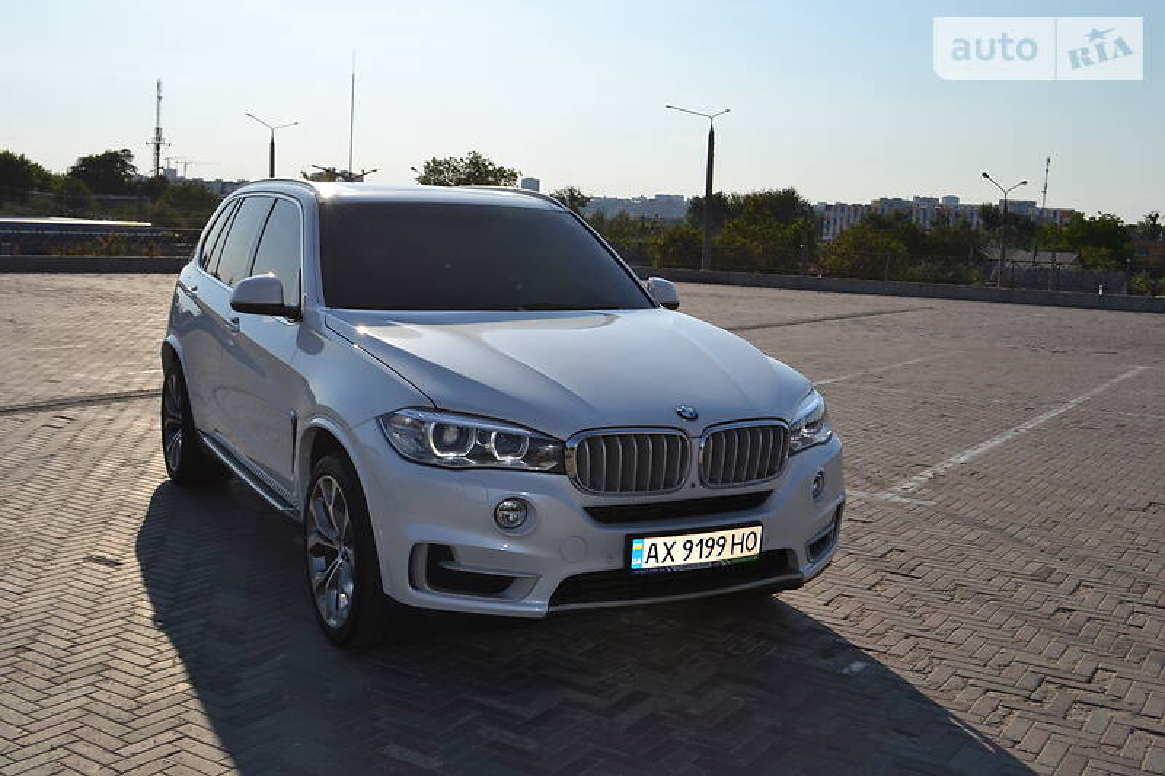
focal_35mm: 36
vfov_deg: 36.9
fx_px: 1165
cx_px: 582
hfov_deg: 53.1
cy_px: 388
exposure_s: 1/200
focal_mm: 24
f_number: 11
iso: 100
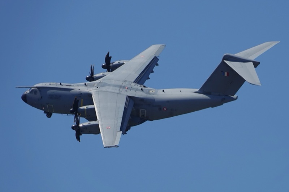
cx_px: 144
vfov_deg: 3.4
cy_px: 96
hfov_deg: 5.2
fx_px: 3210
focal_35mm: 400
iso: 100
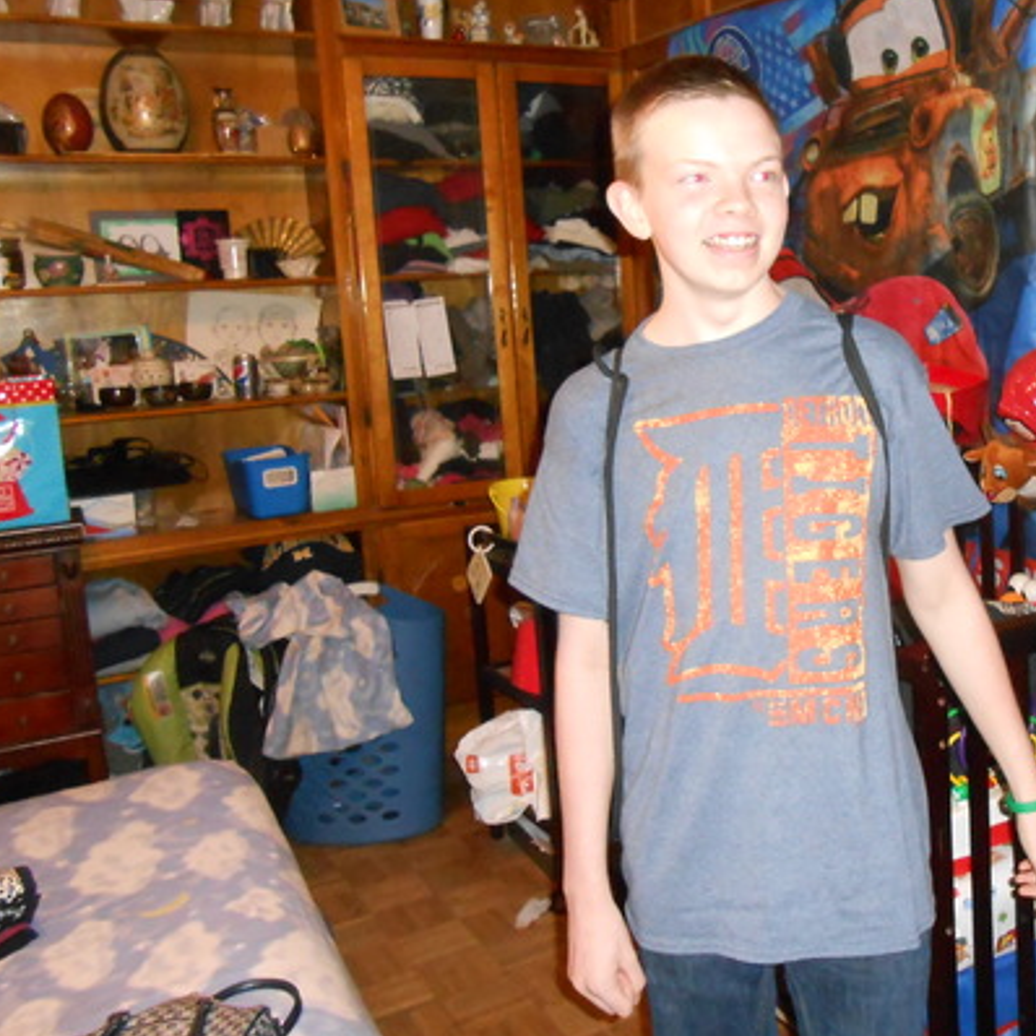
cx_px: 799
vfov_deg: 44.8
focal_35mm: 37
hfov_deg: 43.2
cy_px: 443
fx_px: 1253
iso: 640
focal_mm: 4.6
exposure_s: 1/25
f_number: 3.5
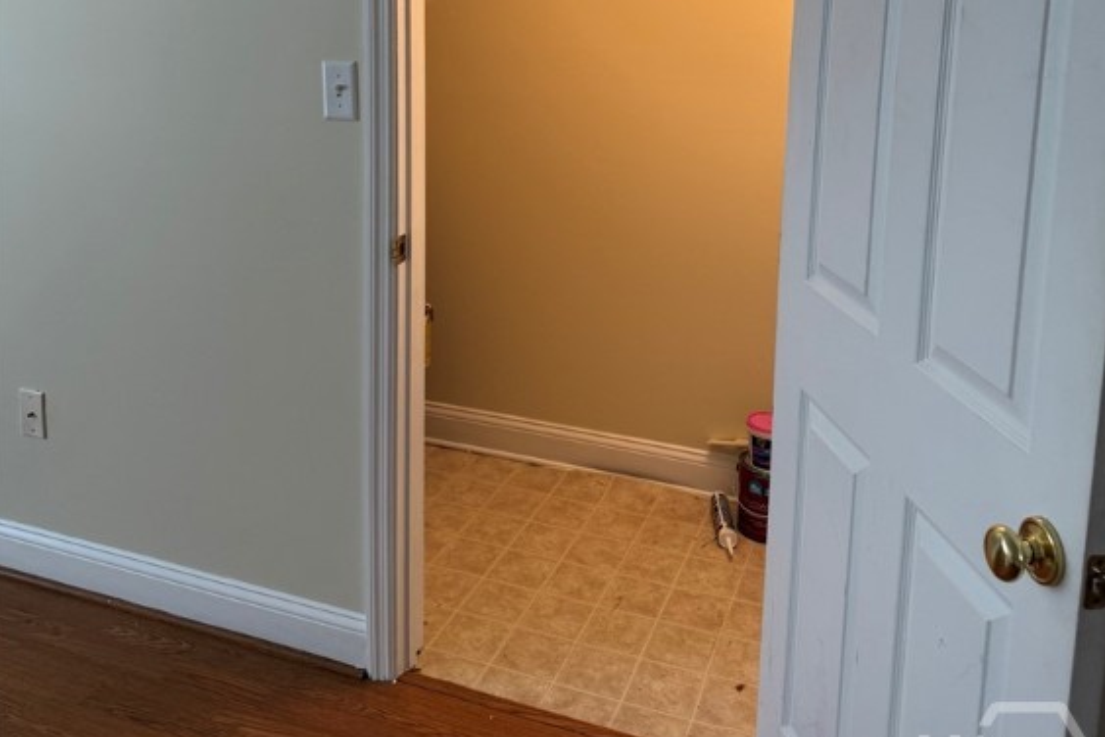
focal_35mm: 34
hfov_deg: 55.8
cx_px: 556
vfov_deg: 37.2
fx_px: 1044
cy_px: 123
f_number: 1.78
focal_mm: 6.76
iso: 125
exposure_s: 1/60
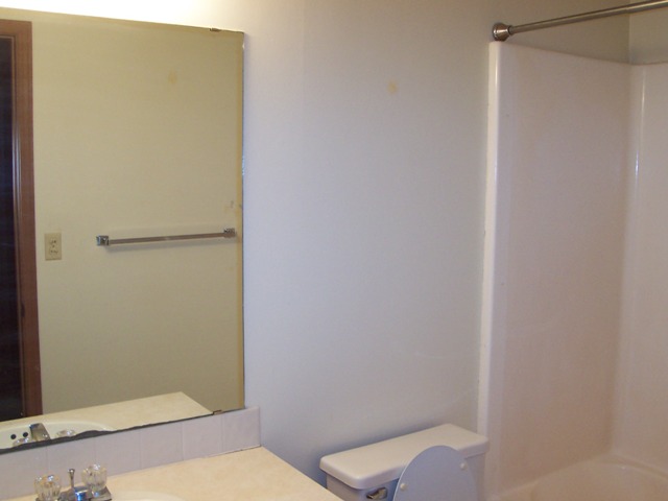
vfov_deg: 38.7
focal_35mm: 37
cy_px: 250
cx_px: 334
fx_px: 714
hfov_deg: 50.1
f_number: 2.8
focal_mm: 5.6
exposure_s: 1/60
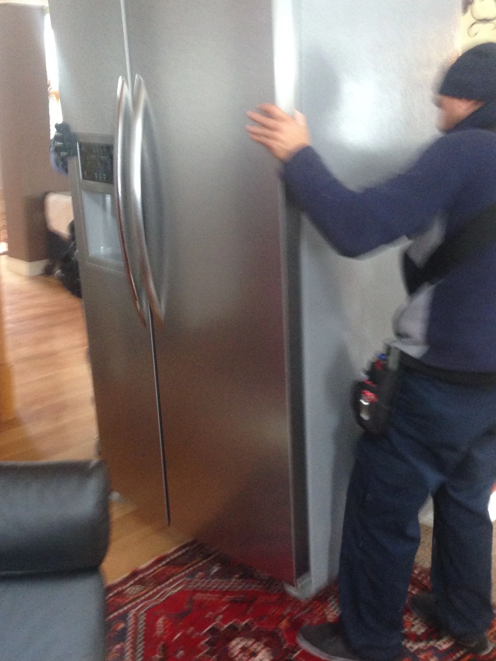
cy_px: 321
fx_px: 879
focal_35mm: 46
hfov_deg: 31.5
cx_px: 230
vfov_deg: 41.2
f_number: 2.4
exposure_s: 1/20
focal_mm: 4.12
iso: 200
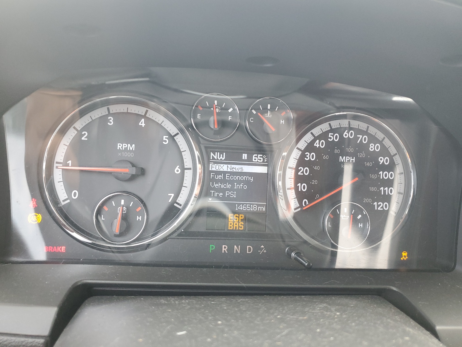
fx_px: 347
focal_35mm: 26
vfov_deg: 53.1
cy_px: 174
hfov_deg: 67.3
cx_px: 231
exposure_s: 1/60.2
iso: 123
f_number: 1.5
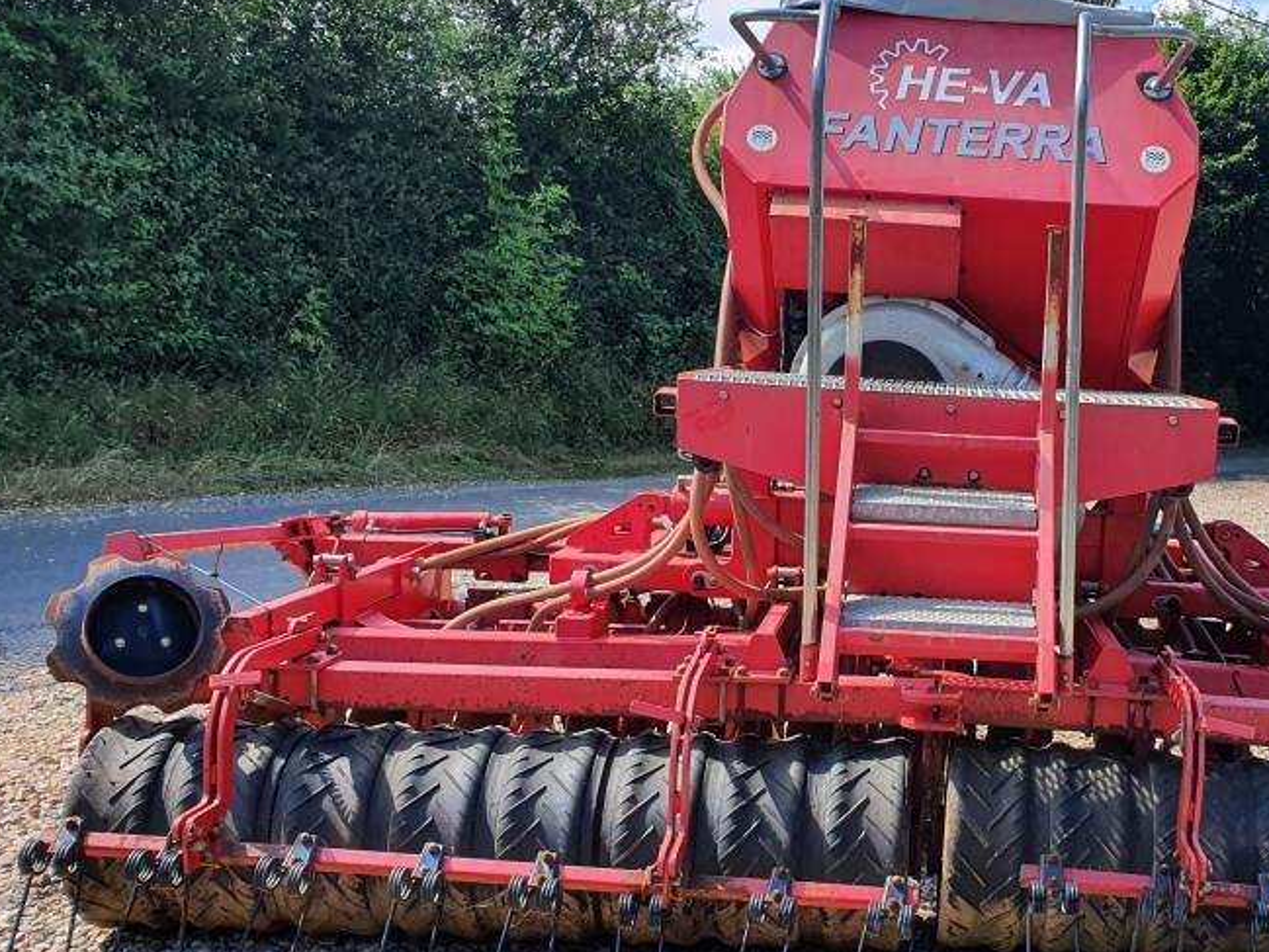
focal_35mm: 41
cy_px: 563
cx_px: 978
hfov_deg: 44.0
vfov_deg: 35.0
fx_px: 1503
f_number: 2.4
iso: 50
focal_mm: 4.32
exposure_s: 1/692
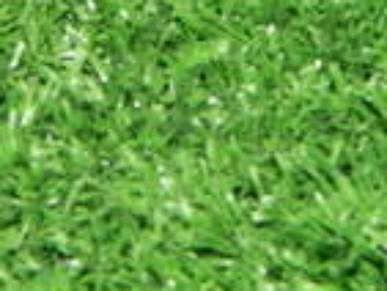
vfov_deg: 10.0
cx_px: 291
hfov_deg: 13.6
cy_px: -103
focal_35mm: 145
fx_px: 1622
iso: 200
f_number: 9.8
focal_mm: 7.3
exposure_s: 1/40
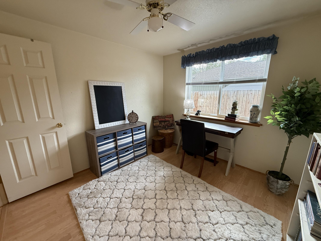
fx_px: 130
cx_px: 160
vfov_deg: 85.7
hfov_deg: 102.1
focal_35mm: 14
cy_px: 120
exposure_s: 1/120
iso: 200
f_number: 2.2
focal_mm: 2.22
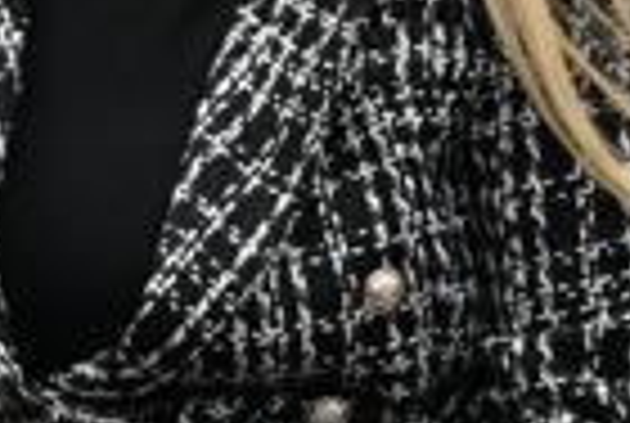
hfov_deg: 4.1
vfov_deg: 2.8
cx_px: 1084
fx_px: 8786
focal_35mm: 501
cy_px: -225
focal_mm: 68
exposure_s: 1/400
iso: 3200
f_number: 5
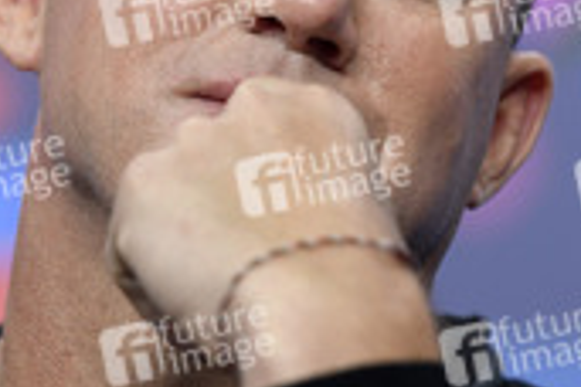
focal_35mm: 474
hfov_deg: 4.3
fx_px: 7649
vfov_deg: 2.9
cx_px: 233
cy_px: 92
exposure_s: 1/250
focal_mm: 180
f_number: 4
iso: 1000
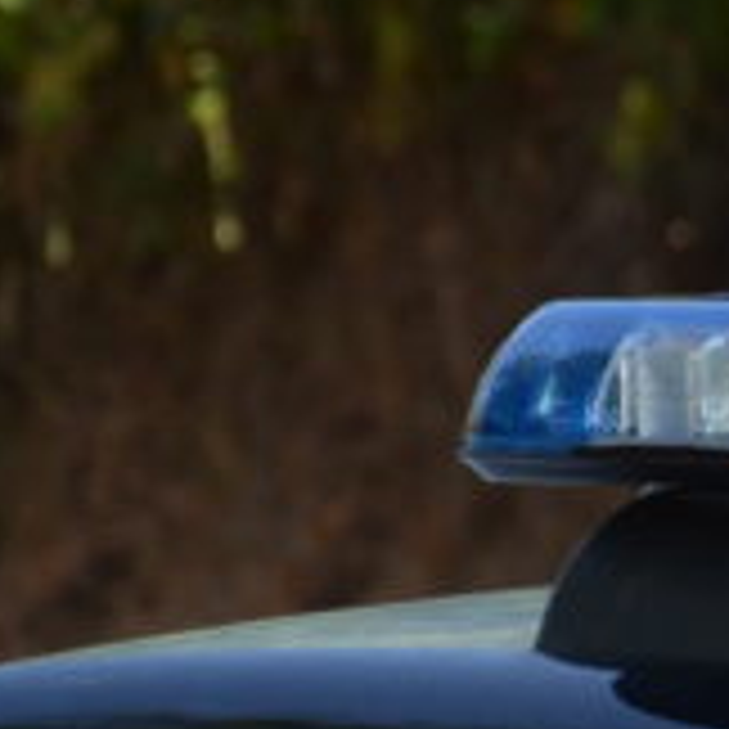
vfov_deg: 2.1
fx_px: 20126
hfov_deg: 2.1
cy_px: 734
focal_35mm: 845
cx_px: 2200
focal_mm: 105
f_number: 5.6
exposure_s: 1/1000
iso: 560
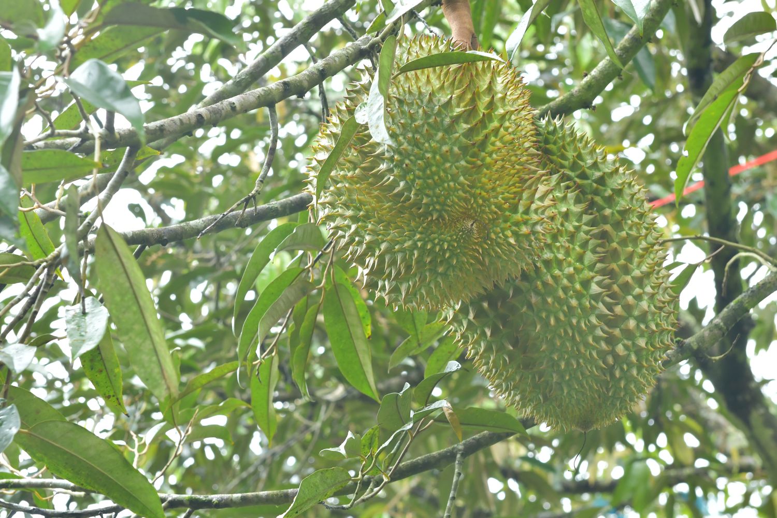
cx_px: 388
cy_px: 259
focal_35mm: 105
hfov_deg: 19.5
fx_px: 2266
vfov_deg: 13.0
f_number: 9
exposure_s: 1/160
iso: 1250
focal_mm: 70
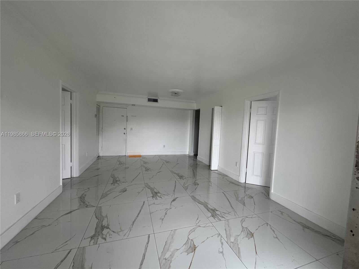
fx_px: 145
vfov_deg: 85.7
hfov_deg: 102.1
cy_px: 134
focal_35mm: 14
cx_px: 180
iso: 125
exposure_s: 1/99
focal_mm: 2.22
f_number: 2.2
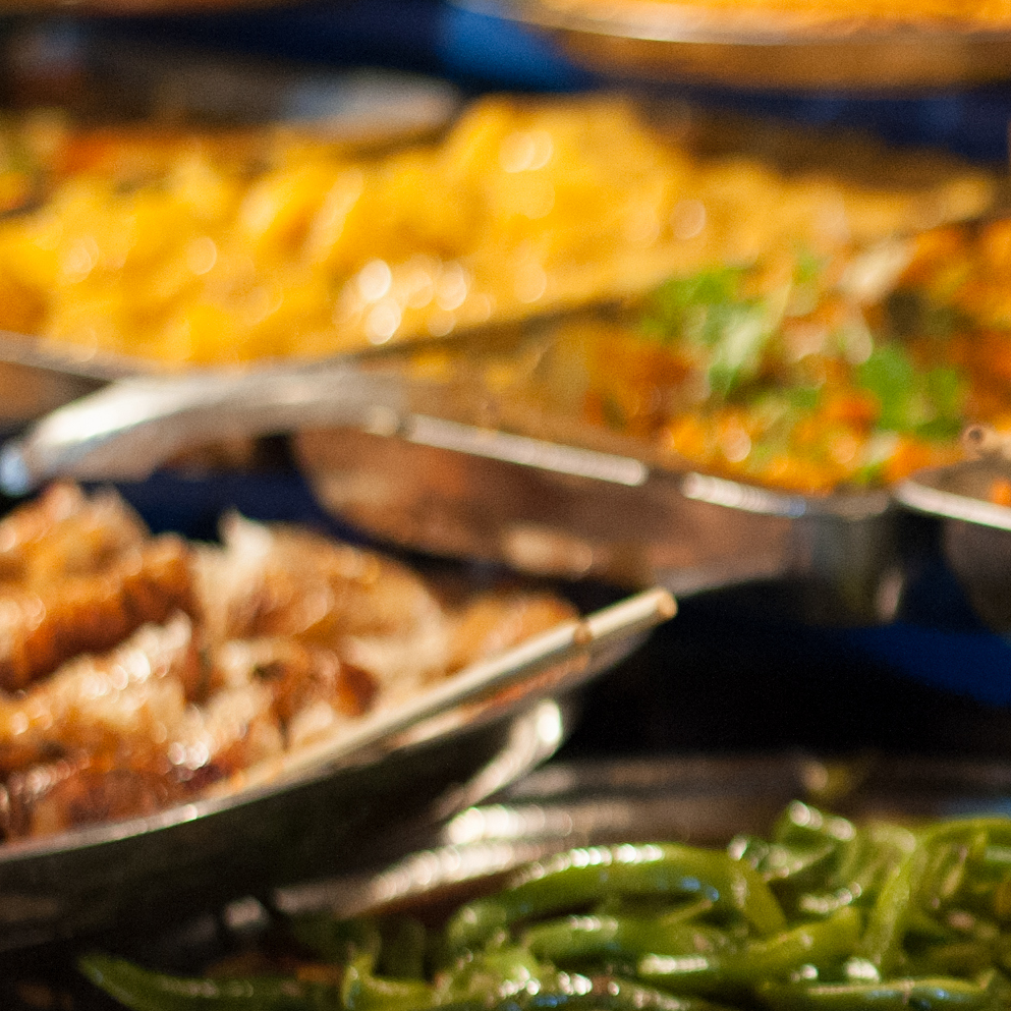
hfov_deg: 9.4
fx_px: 6014
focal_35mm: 182
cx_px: 1460
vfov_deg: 9.6
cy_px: 671
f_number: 1.8
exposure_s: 1/80
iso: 1600
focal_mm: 50
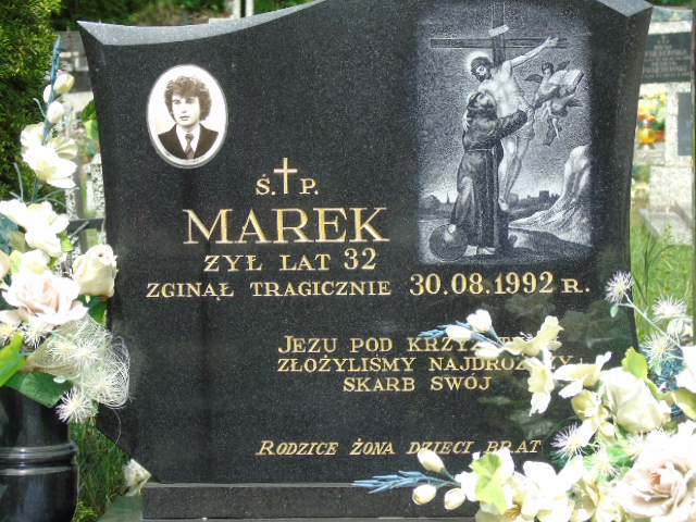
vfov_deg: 10.4
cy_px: 261
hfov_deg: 13.9
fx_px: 2855
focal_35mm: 142
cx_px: 348
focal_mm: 25
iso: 80
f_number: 4.7
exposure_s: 1/250
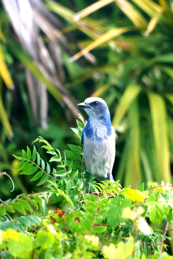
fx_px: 3234
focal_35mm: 450
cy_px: 130
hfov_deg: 3.1
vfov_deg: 4.6
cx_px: 86
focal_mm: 300
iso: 400
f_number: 7.1
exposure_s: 1/160
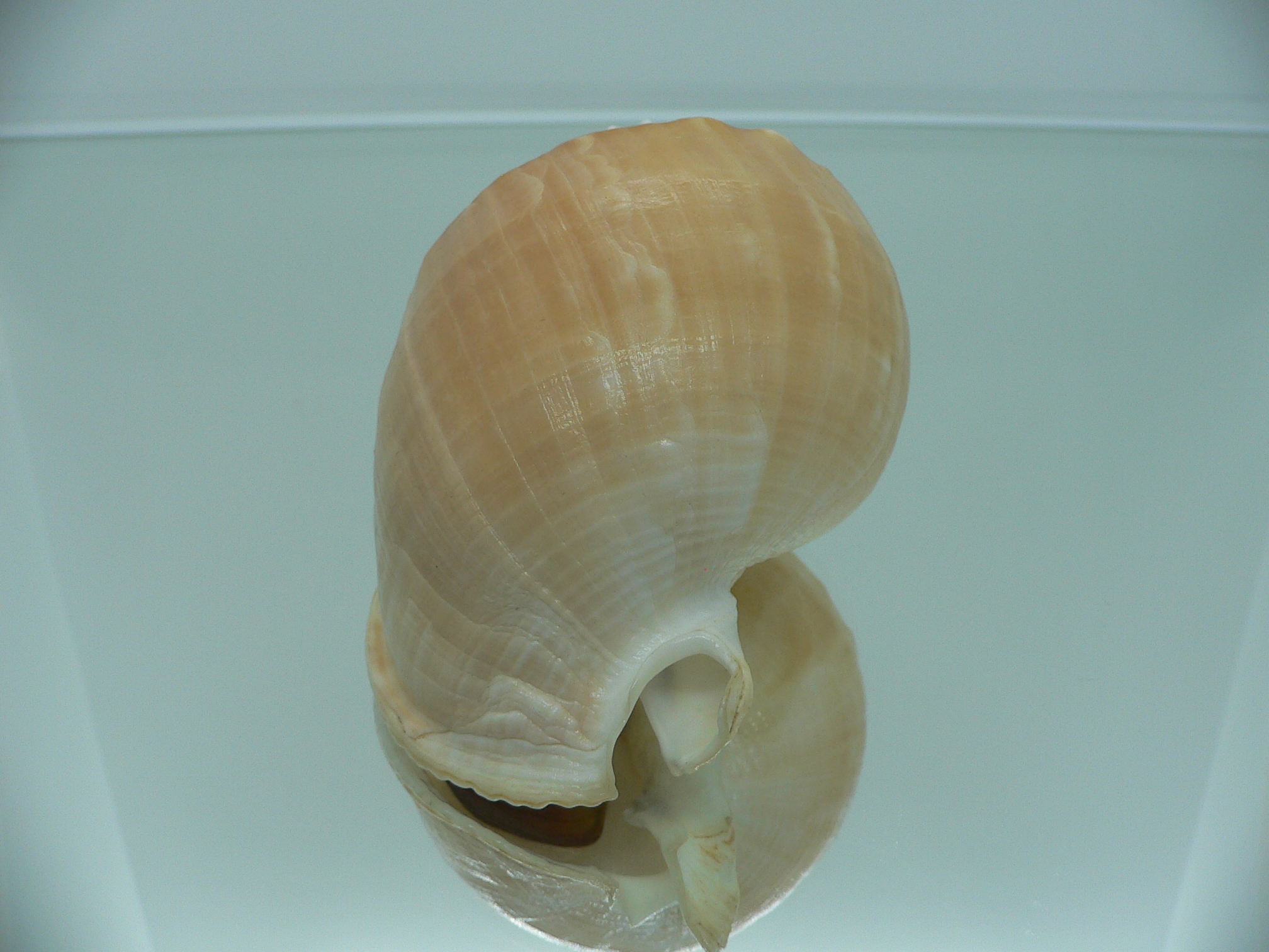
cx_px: 634
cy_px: 476
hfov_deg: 52.6
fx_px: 1283
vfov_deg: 40.7
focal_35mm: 35
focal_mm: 4.6
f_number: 2.8
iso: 80
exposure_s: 1/60
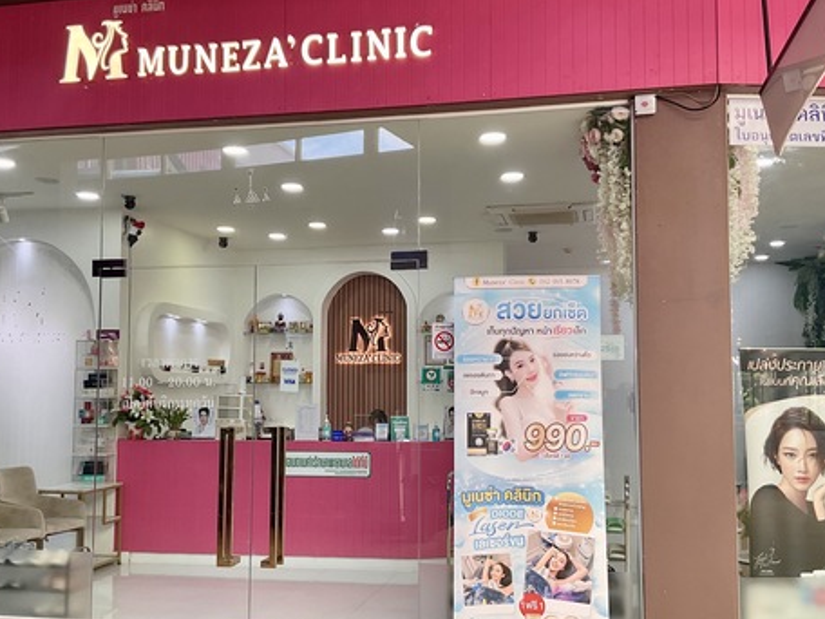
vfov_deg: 36.8
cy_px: 326
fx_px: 929
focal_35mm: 39
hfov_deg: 47.9
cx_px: 415
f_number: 1.8
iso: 25
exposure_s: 1/120
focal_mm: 3
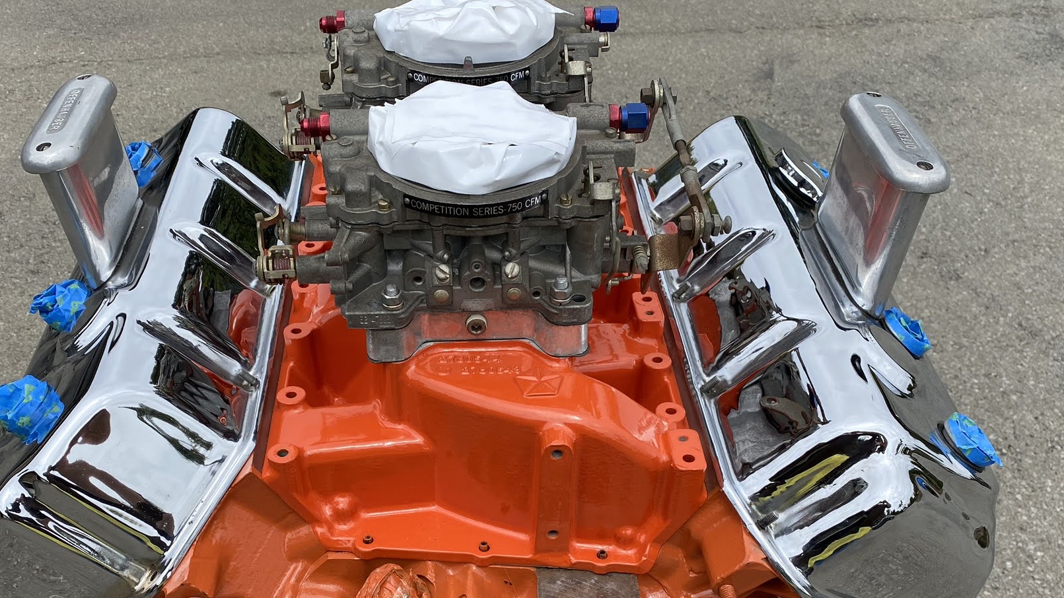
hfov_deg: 55.2
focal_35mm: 36
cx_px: 482
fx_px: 1016
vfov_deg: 31.9
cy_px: 483
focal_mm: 4.25
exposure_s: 1/2315
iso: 32
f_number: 1.8
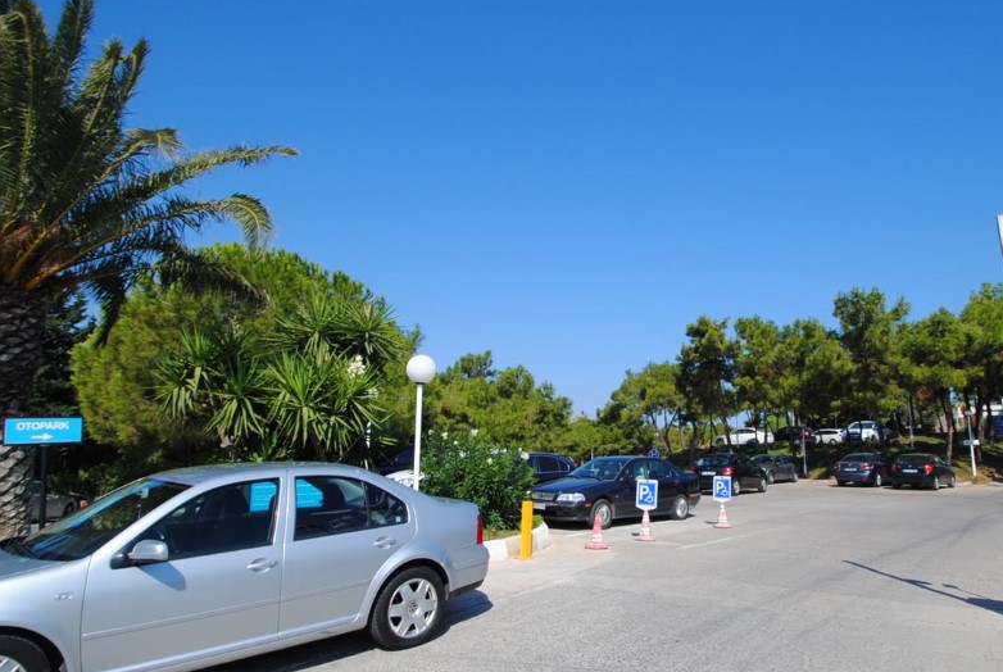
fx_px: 614
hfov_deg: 77.4
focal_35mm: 22
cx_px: 611
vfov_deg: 57.3
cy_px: 364
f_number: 8
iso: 100
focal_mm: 10
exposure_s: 1/250
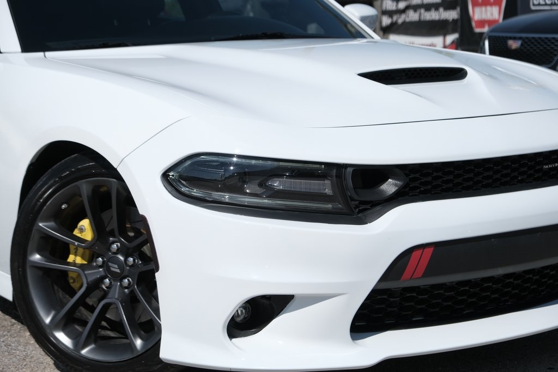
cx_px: 279
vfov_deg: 16.5
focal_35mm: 83
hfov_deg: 24.5
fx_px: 1287
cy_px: 186
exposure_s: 1/1600
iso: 160
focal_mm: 55
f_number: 5
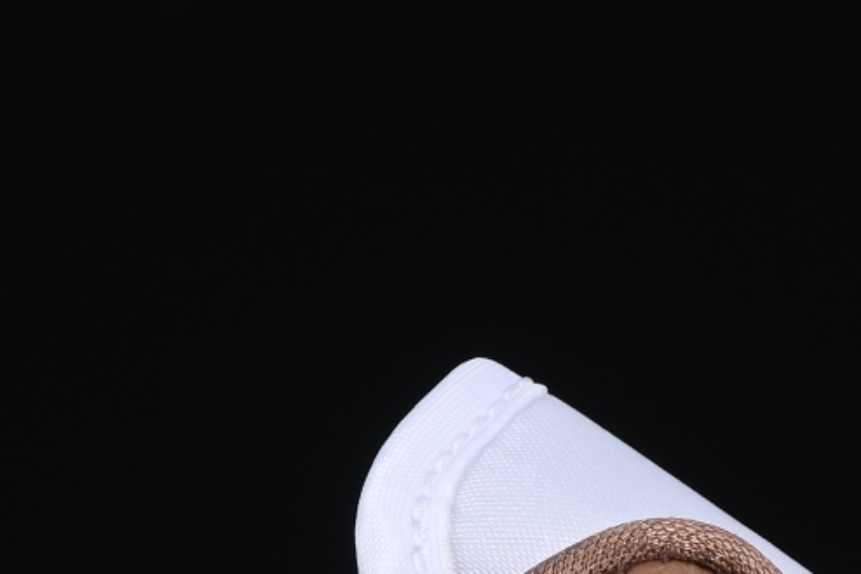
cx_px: 1107
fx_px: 10113
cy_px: 876
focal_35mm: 423
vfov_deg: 3.2
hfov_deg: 4.9
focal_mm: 50
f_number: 8
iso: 160
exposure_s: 1/80
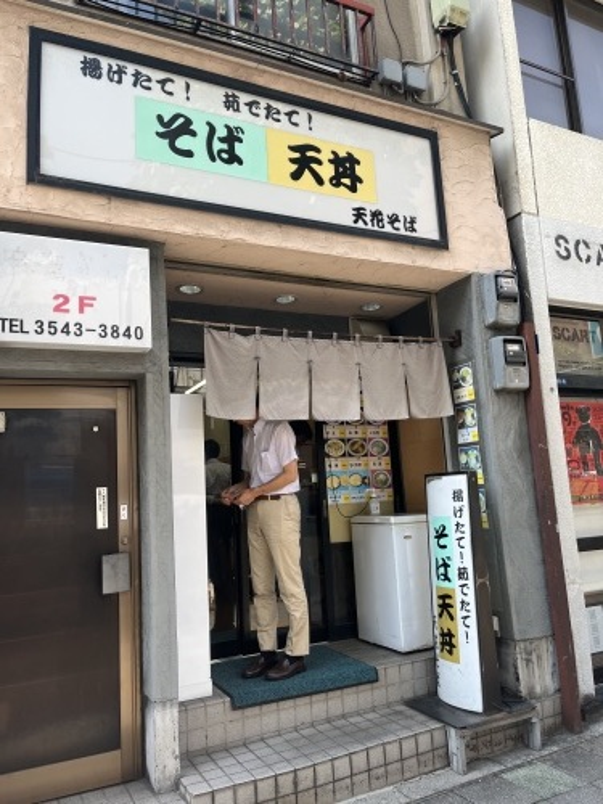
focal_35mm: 26
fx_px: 604
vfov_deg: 67.3
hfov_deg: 53.1
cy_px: 402
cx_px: 302
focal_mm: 5.1
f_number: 1.6
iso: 50
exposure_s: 1/615
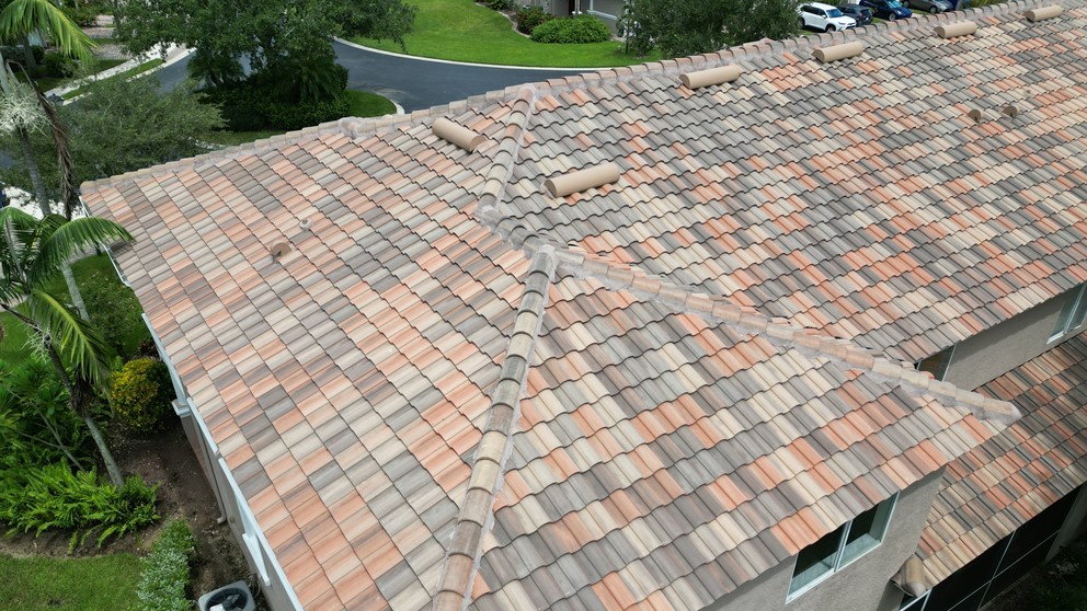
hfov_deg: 69.9
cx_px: 535
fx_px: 778
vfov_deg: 42.6
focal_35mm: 27
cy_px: 382
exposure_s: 1/1500
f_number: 1.7
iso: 100
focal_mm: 6.72
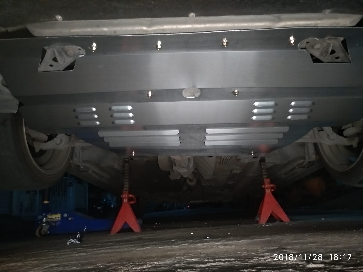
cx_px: 182
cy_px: 136
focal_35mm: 22
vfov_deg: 61.1
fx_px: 231
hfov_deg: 76.4
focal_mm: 3.81
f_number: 2.2
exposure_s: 1/17
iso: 1600
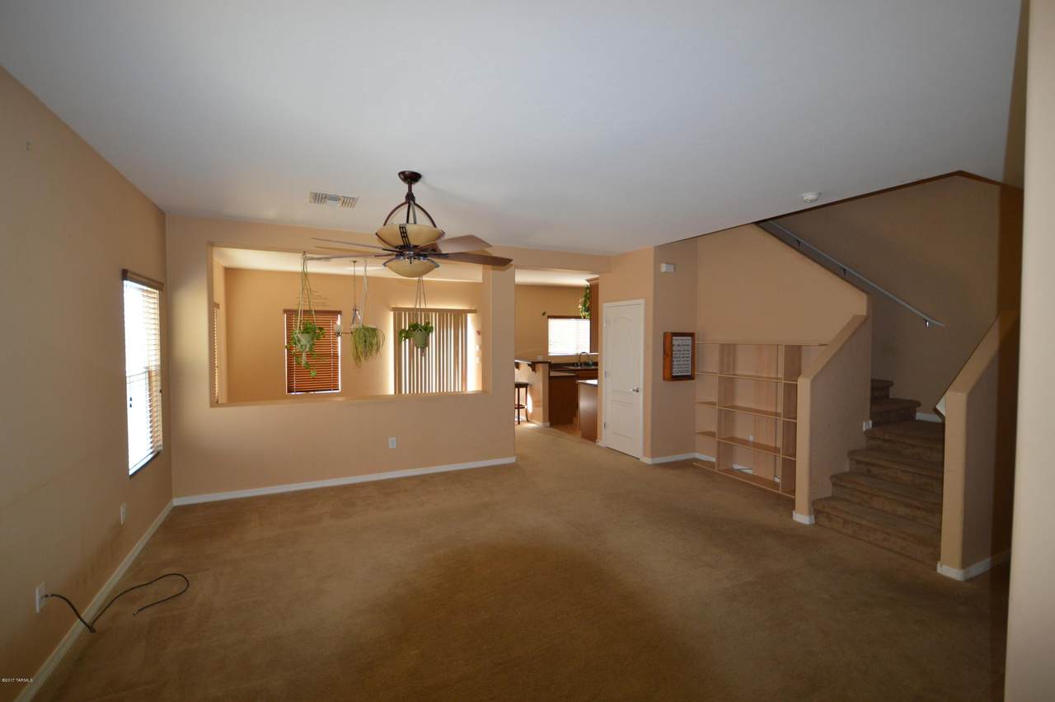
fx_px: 439
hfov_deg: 100.4
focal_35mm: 15
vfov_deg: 77.2
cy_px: 351
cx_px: 528
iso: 450
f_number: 3.5
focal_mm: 10
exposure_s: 1/60
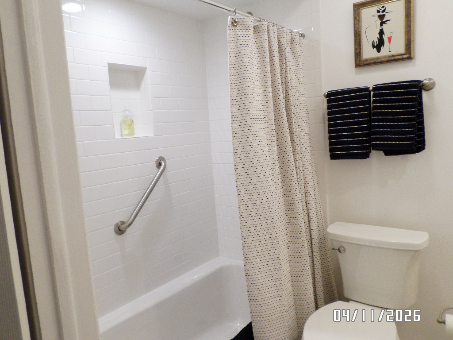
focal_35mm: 25
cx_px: 226
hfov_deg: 69.4
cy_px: 170
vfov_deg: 54.9
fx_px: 327
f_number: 2.5
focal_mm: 4.5
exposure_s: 1/30
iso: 100
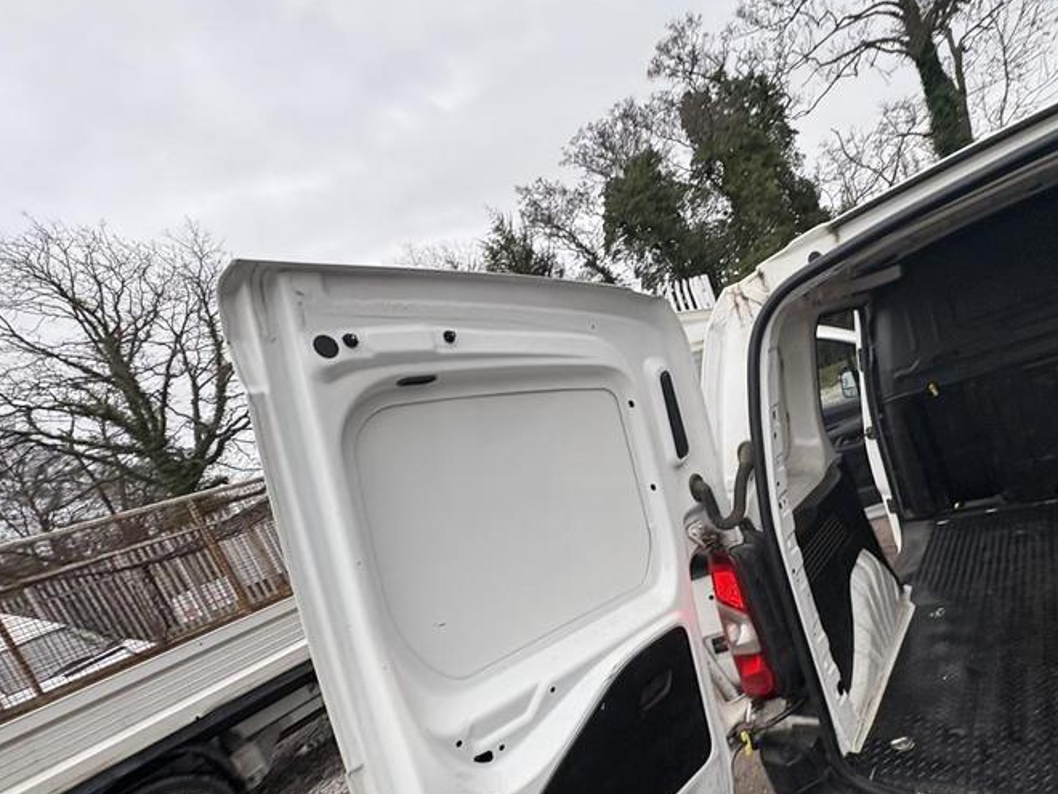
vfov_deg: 67.1
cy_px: 520
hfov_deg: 83.6
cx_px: 638
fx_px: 581
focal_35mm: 19
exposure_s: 1/99
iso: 100
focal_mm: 2.22
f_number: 2.2
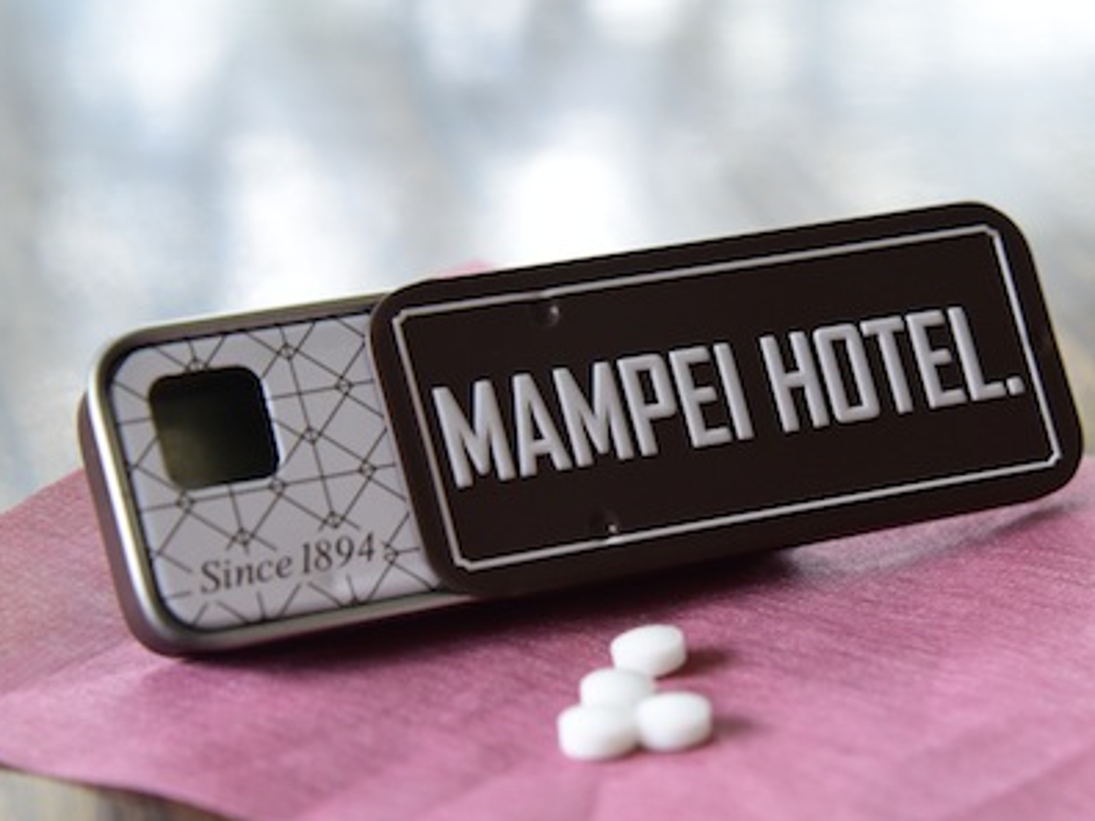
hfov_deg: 12.0
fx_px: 5219
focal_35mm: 165
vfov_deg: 9.0
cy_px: 495
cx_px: 701
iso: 1250
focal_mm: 120
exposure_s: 1/30
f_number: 8
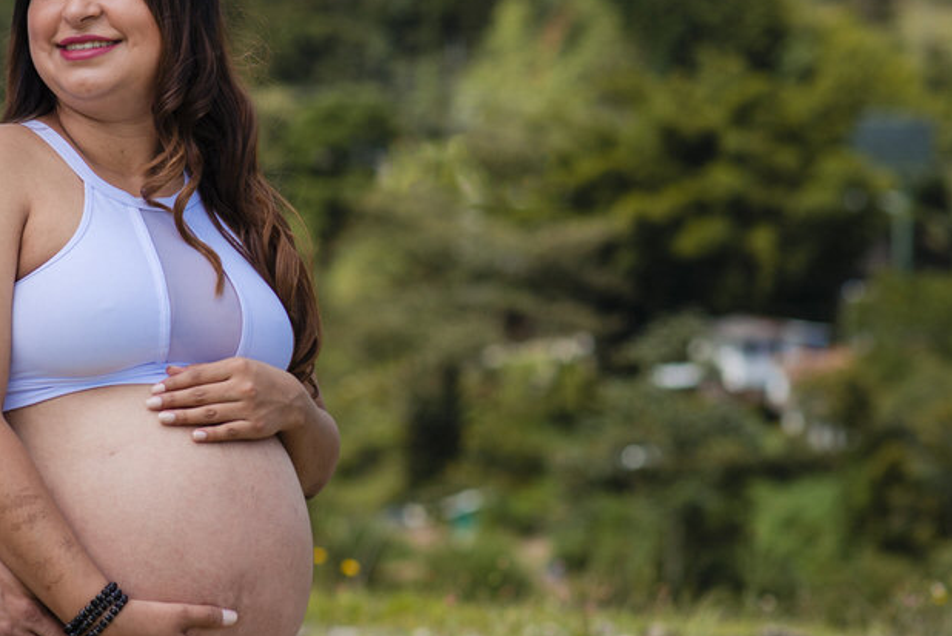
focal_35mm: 165
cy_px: 263
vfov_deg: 8.3
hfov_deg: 12.4
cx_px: 307
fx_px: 4366
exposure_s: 1/1600
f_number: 3.5
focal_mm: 85
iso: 100
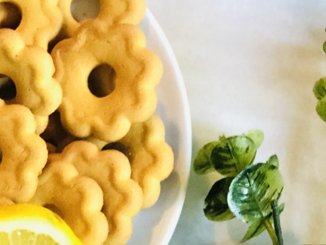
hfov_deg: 10.6
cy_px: 411
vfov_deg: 7.9
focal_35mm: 184
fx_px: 1733
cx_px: -62
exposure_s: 1/17
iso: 160
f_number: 2.4
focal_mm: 6
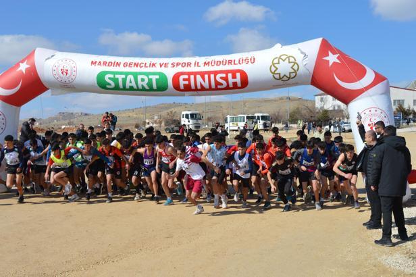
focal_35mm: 46
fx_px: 537
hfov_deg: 42.3
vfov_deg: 28.9
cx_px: 208
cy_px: 138
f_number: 9
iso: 100
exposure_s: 1/320
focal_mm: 31
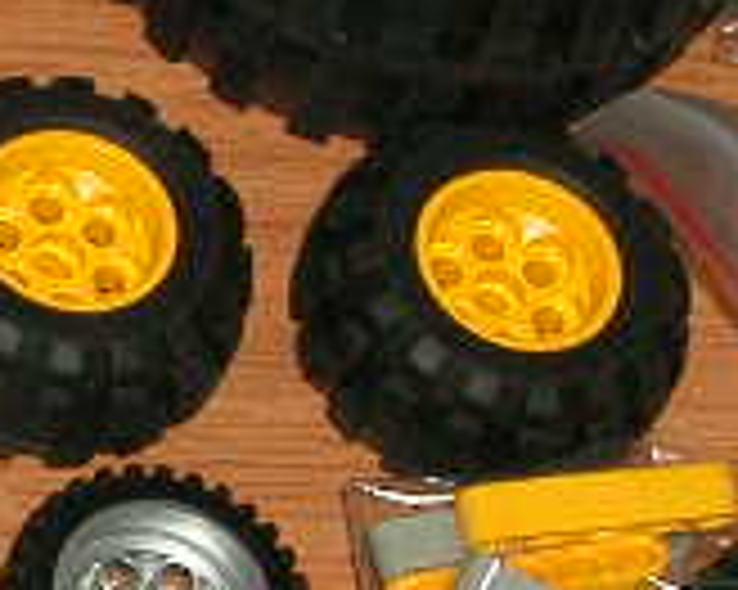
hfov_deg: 8.7
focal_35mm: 213
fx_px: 4650
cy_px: 423
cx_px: -626
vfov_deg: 7.2
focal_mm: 9
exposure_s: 1/60
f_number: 4.2
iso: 200
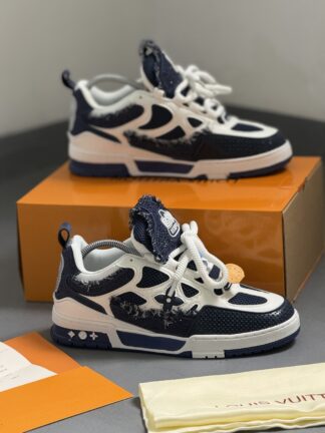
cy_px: 216
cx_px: 162
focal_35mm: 120
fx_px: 1502
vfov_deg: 16.4
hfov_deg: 12.3
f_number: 2.8
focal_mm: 15.66
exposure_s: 1/60
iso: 320
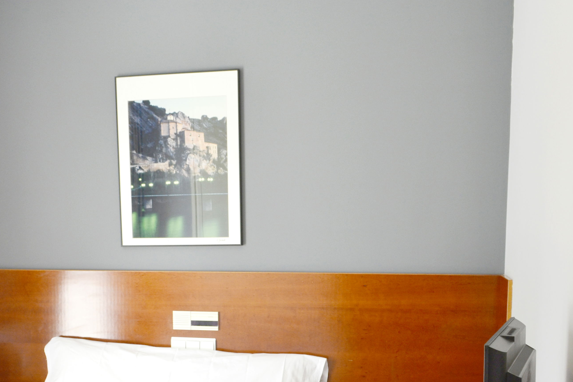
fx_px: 764
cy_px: 325
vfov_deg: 27.3
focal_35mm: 48
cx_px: 231
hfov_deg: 40.9
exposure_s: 1/40
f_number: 7.1
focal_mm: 18
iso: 400
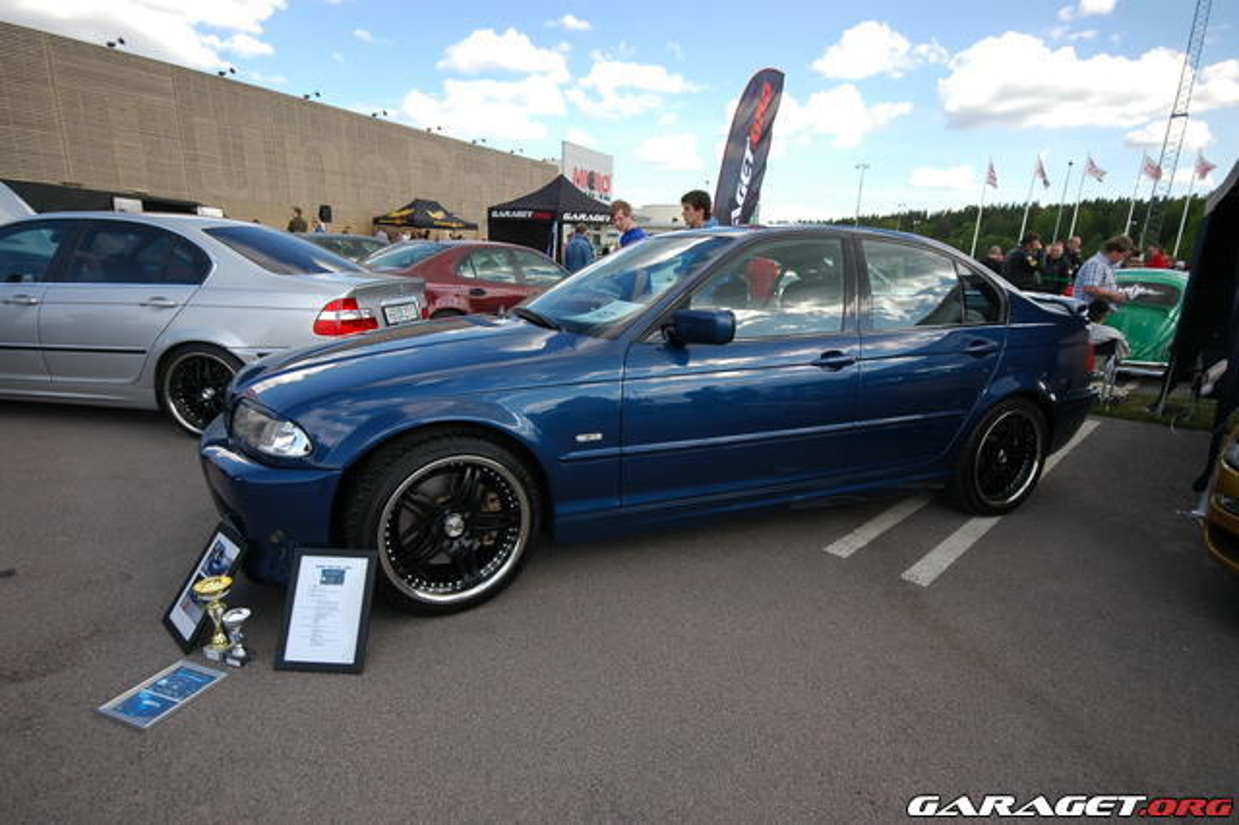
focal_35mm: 18
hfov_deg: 90.0
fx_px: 619
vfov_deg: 67.3
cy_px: 412
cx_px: 620
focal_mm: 12
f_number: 7.1
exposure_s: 1/200
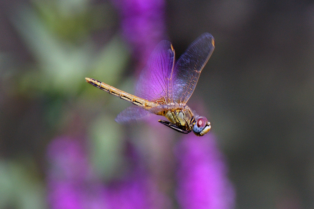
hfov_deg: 6.9
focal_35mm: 300
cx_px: 157
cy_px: 104
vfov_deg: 4.6
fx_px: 2614
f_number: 10
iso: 400
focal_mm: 200
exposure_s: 1/320
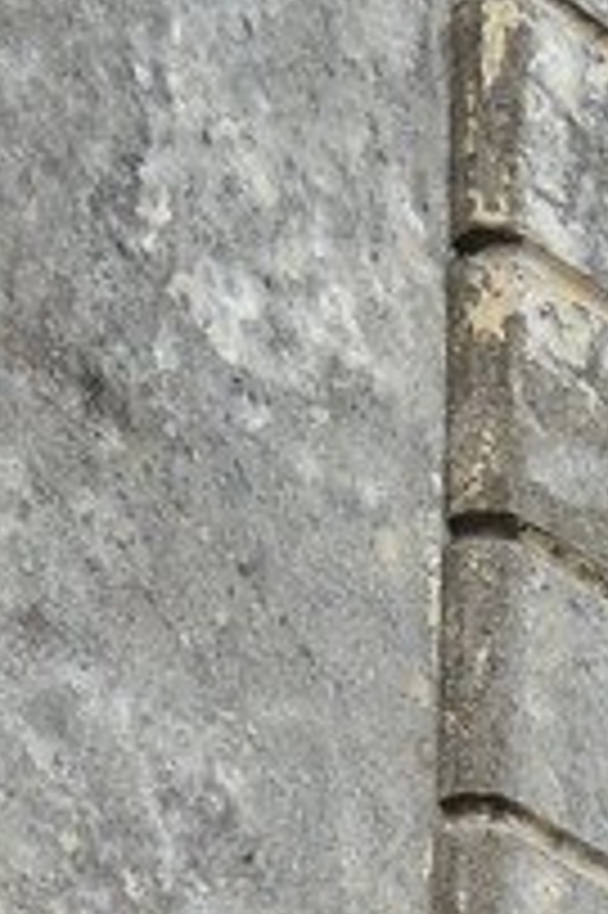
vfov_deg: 5.2
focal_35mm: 355
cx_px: 1932
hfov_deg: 3.7
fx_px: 9008
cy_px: 3566
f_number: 10
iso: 200
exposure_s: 1/200
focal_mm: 45
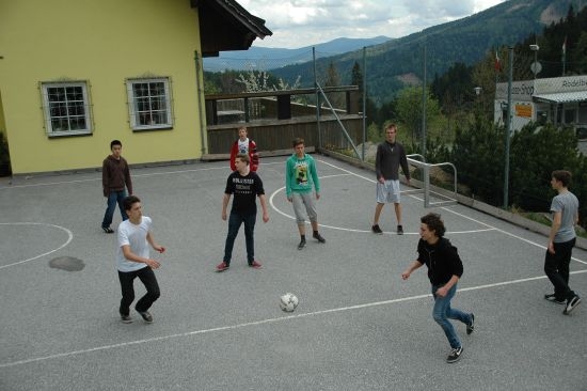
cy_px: 196
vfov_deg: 28.9
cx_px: 294
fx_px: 758
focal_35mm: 46
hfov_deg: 42.3
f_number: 4.2
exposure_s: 1/1000
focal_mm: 31
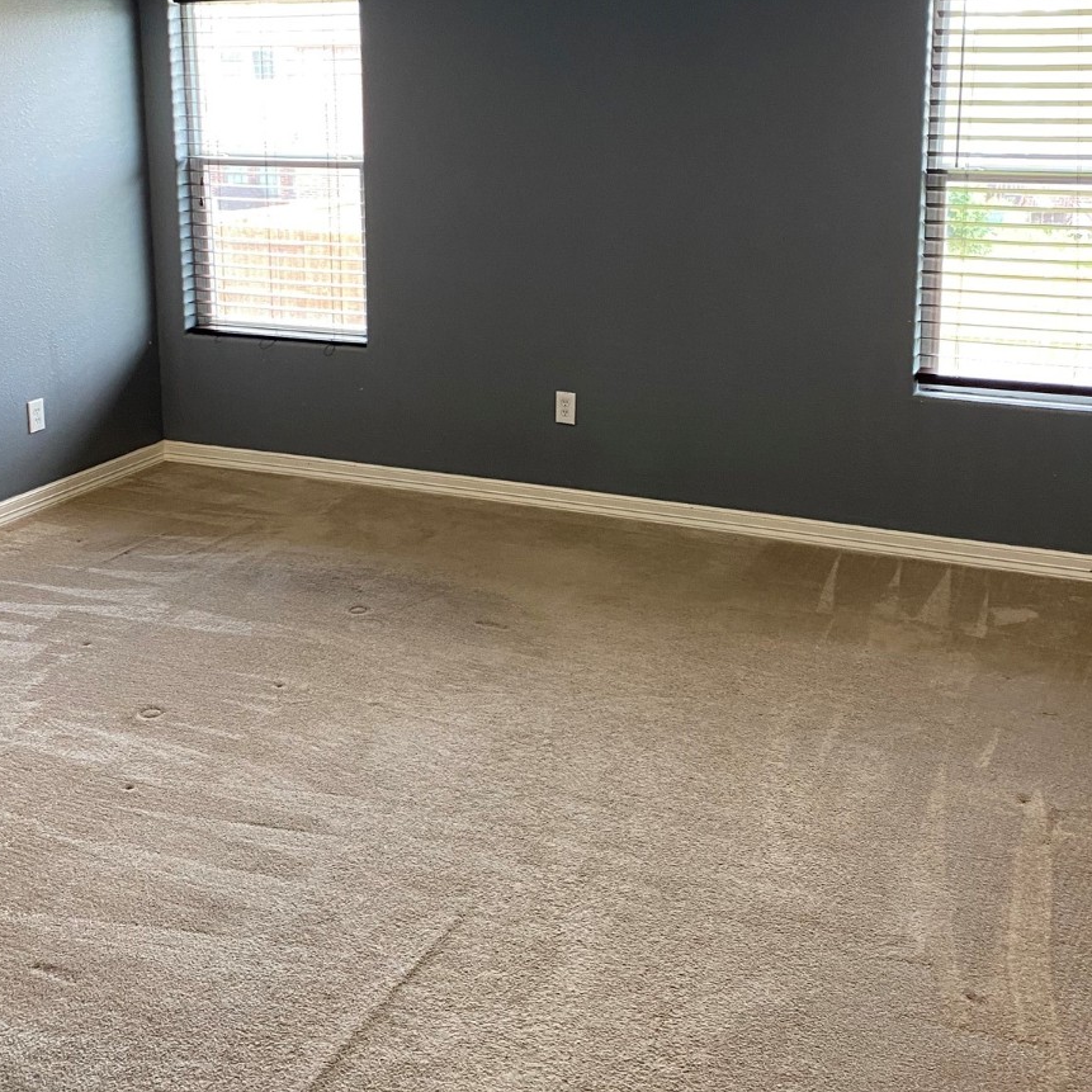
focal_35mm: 41
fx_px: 1463
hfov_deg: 40.9
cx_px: 495
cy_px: 359
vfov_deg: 40.4
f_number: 1.8
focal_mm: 4.25
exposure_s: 1/60
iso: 125
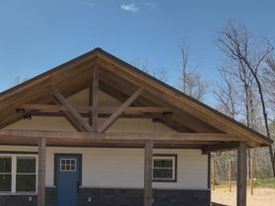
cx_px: 89
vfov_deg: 32.5
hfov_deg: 43.2
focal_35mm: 43
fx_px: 341
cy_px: 171
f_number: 2.8
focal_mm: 4.4
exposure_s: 1/1000
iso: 100
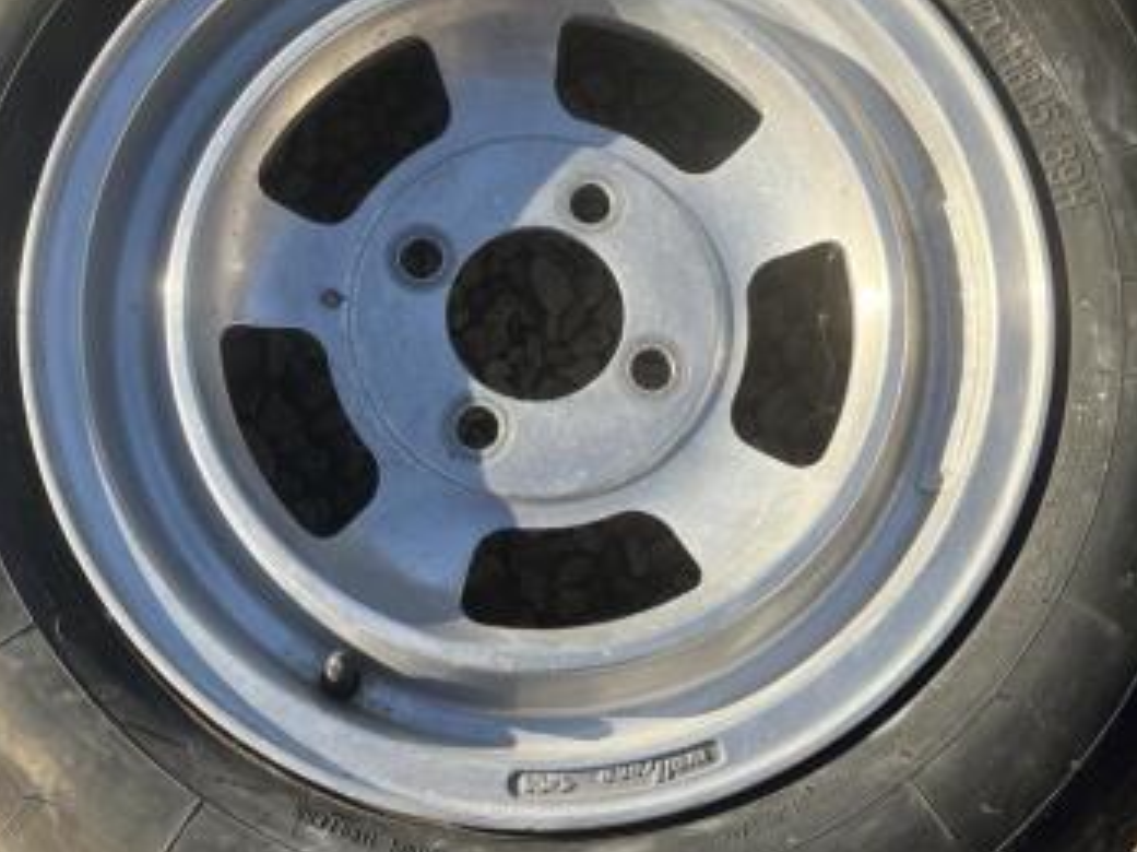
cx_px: 521
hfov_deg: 46.8
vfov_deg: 35.8
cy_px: 323
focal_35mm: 40
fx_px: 1313
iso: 50
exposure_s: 1/1075
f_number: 1.6
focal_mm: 5.1
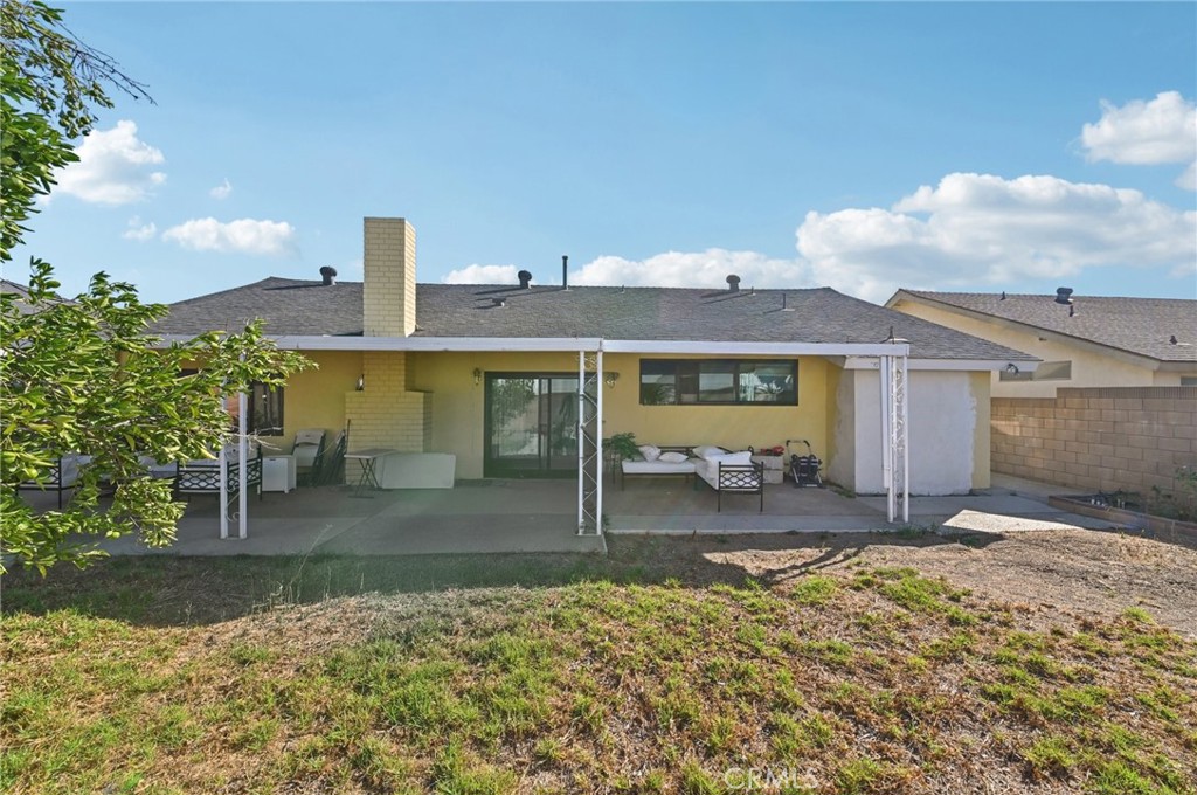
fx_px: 432
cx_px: 598
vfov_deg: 85.3
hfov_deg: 108.4
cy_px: 398
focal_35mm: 13
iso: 250
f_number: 22
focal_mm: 13
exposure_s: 1/40
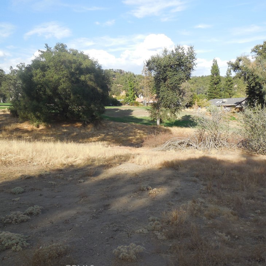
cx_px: 140
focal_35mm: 31
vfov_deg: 52.5
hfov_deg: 52.5
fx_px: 270
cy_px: 134
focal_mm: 4.5
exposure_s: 1/800
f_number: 3.1
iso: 125
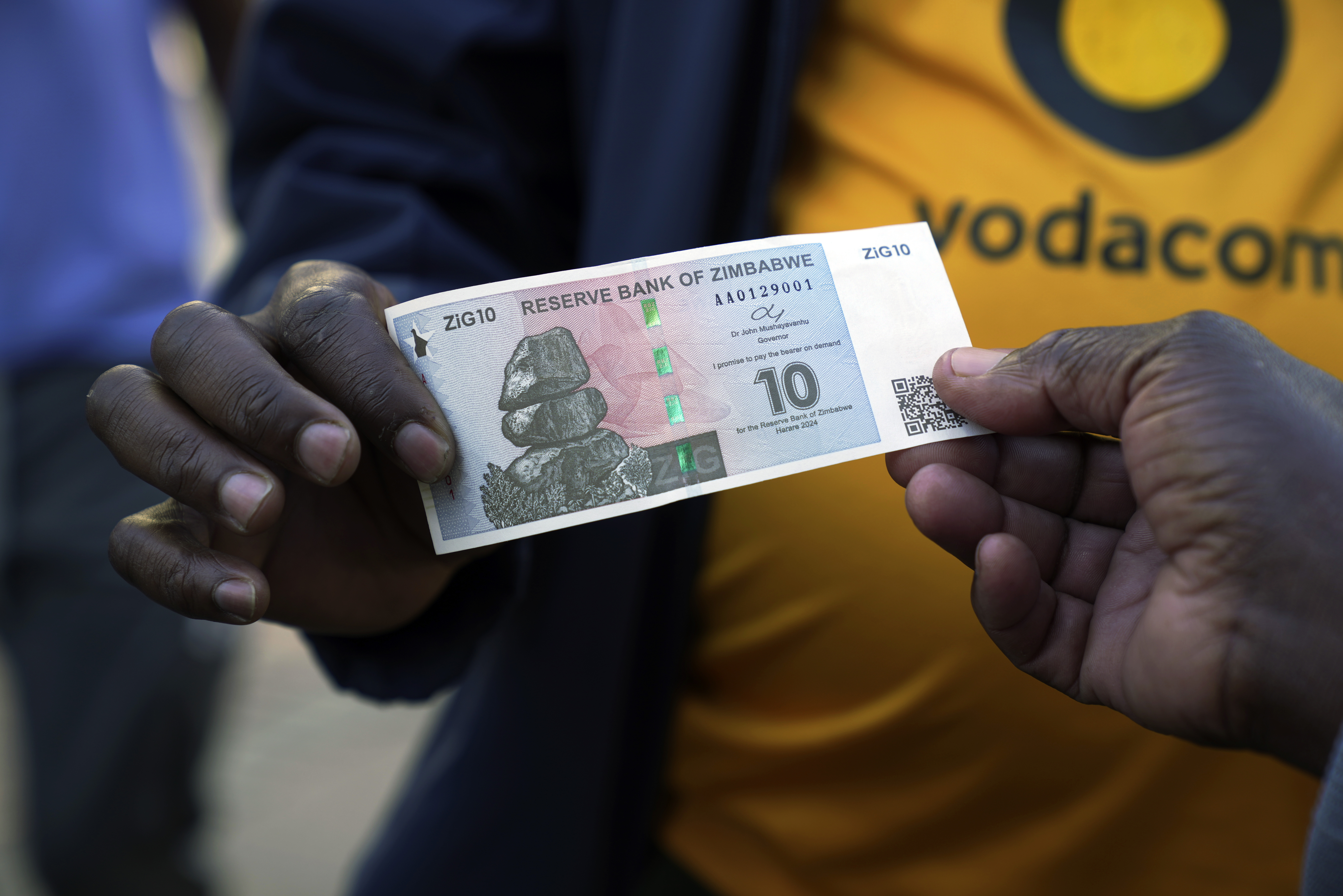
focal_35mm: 70
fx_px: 2611
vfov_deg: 19.5
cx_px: 672
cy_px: 448
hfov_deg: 28.8
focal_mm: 70
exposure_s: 1/125
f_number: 3.5
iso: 100
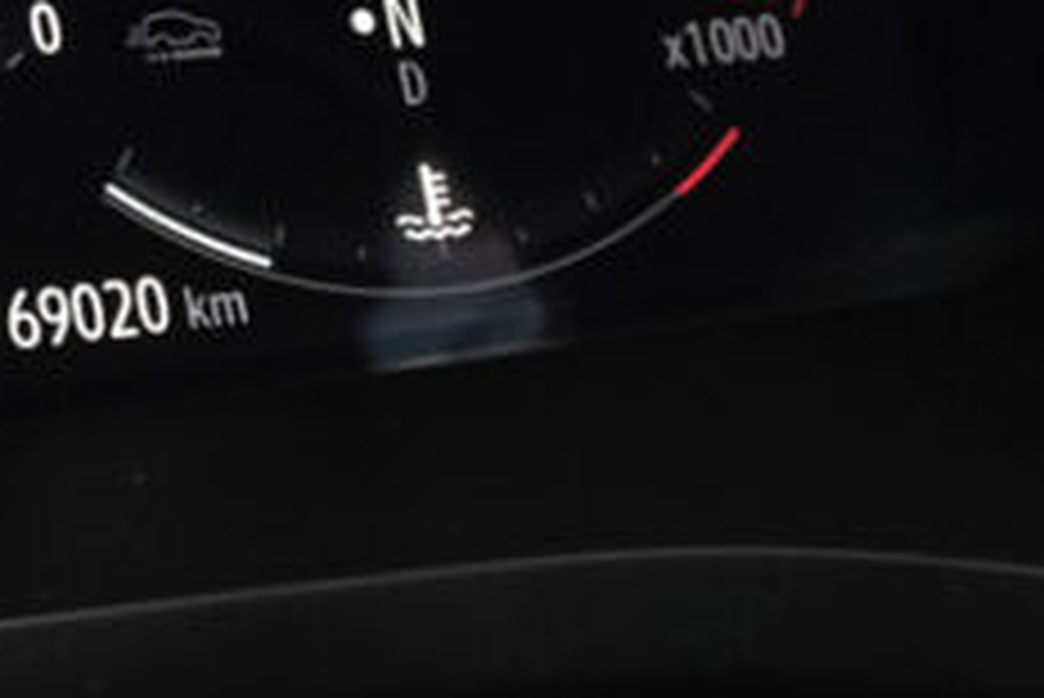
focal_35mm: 137
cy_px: -65
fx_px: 3975
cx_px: -752
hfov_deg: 13.6
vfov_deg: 9.9
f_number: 9
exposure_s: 1/125
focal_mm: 20.9
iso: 2000
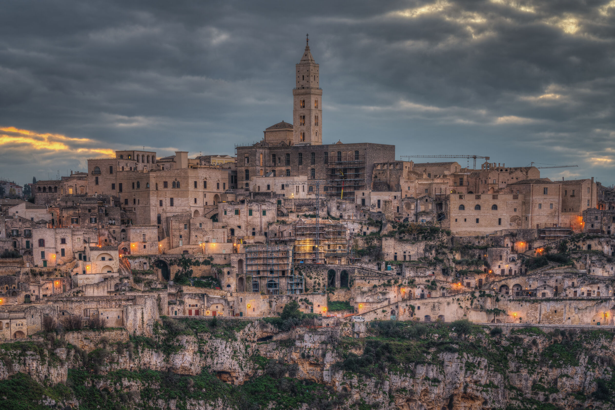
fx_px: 1743
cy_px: 205
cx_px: 308
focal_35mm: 102
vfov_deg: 13.4
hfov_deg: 20.0
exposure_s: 1/4
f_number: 11
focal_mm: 102
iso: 100
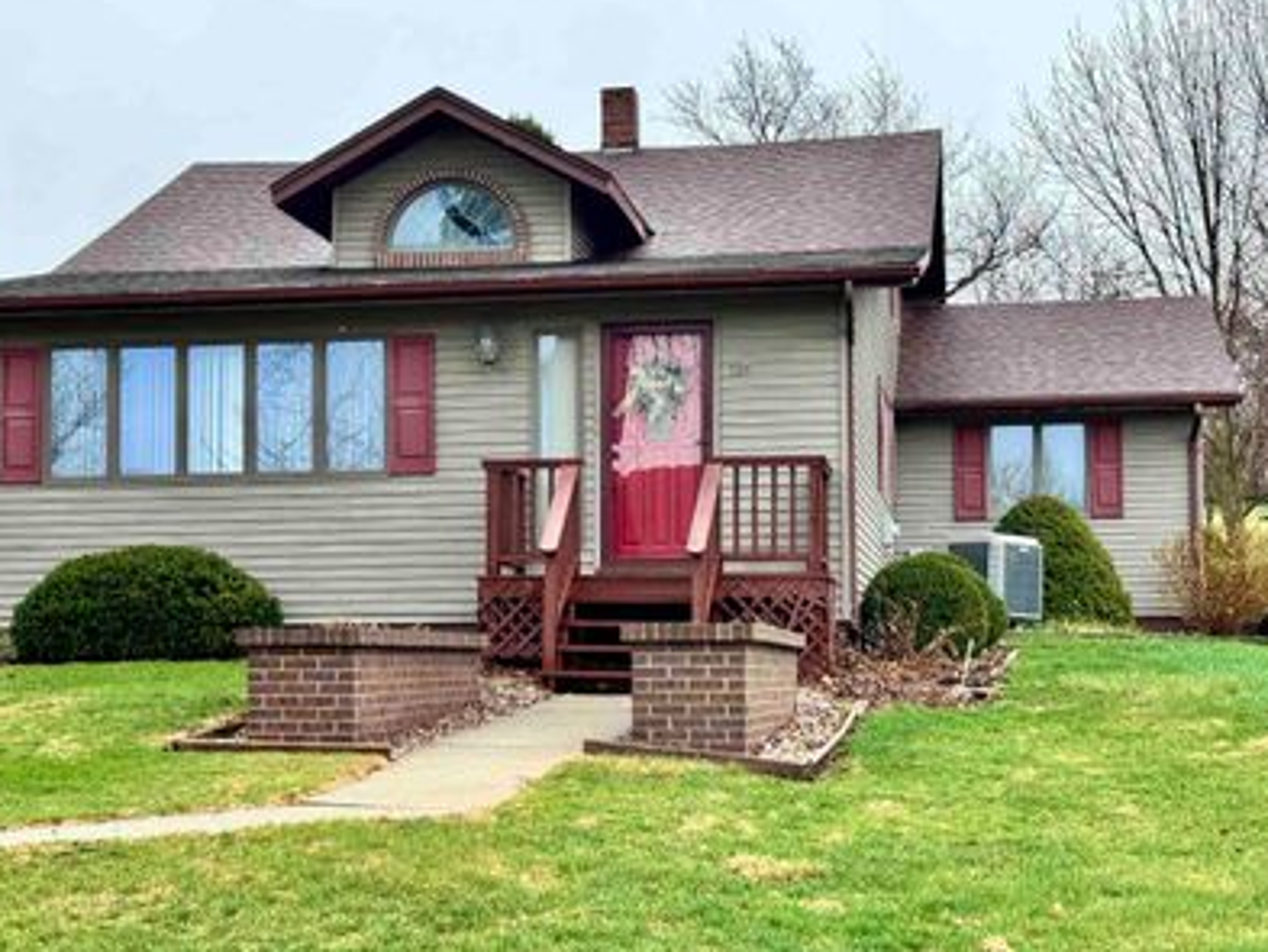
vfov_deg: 24.0
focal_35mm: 61
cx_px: 574
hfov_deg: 31.7
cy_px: 531
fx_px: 2235
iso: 64
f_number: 1.78
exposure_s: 1/514
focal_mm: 6.76
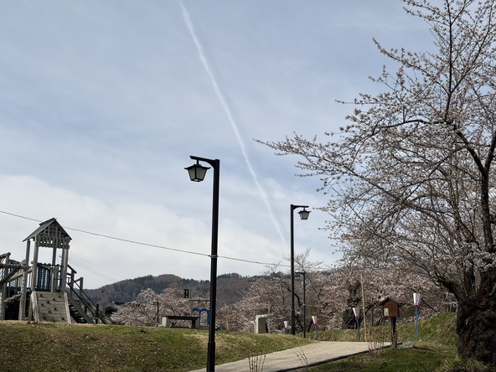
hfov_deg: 36.8
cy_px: 186
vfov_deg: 28.0
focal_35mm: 52
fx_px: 745
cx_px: 248
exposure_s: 1/6369
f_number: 1.6
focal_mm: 5.96
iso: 32
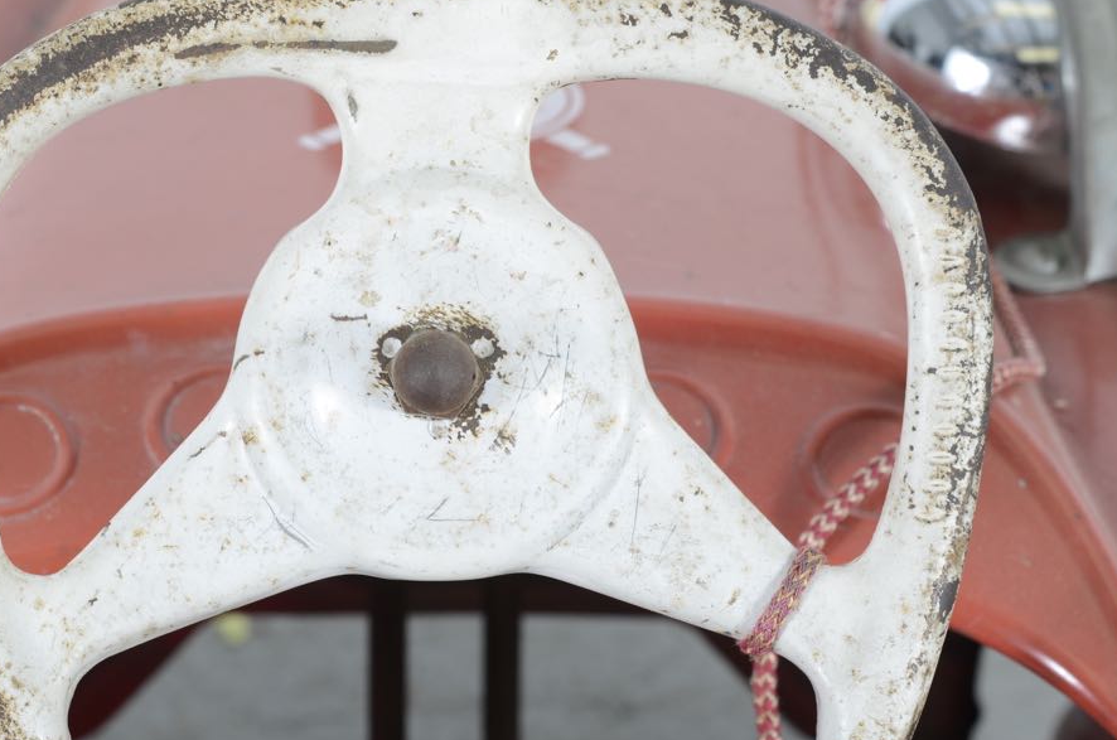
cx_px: 449
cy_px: 362
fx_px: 4026
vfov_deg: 10.5
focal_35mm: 130
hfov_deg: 15.8
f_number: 8
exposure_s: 1/125
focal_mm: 60
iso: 100
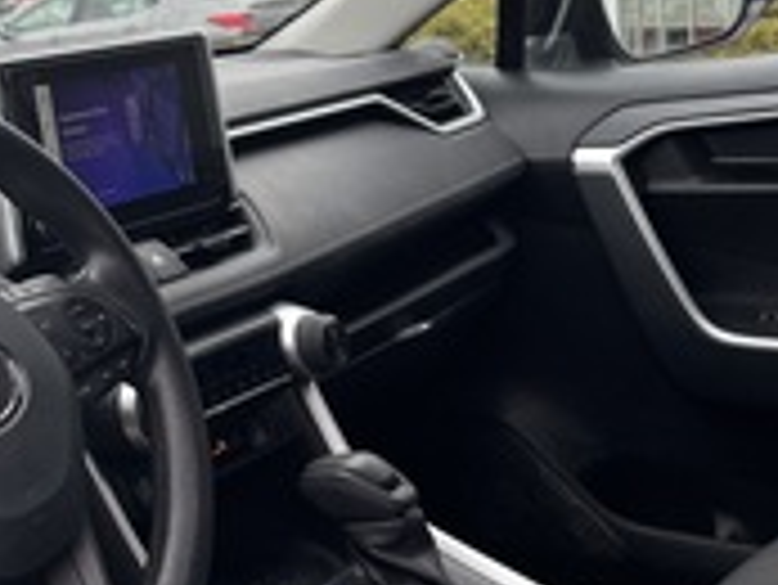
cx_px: -72
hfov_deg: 28.1
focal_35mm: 63
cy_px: 200
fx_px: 1417
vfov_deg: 23.2
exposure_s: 1/634
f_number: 1.6
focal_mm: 5.96
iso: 50
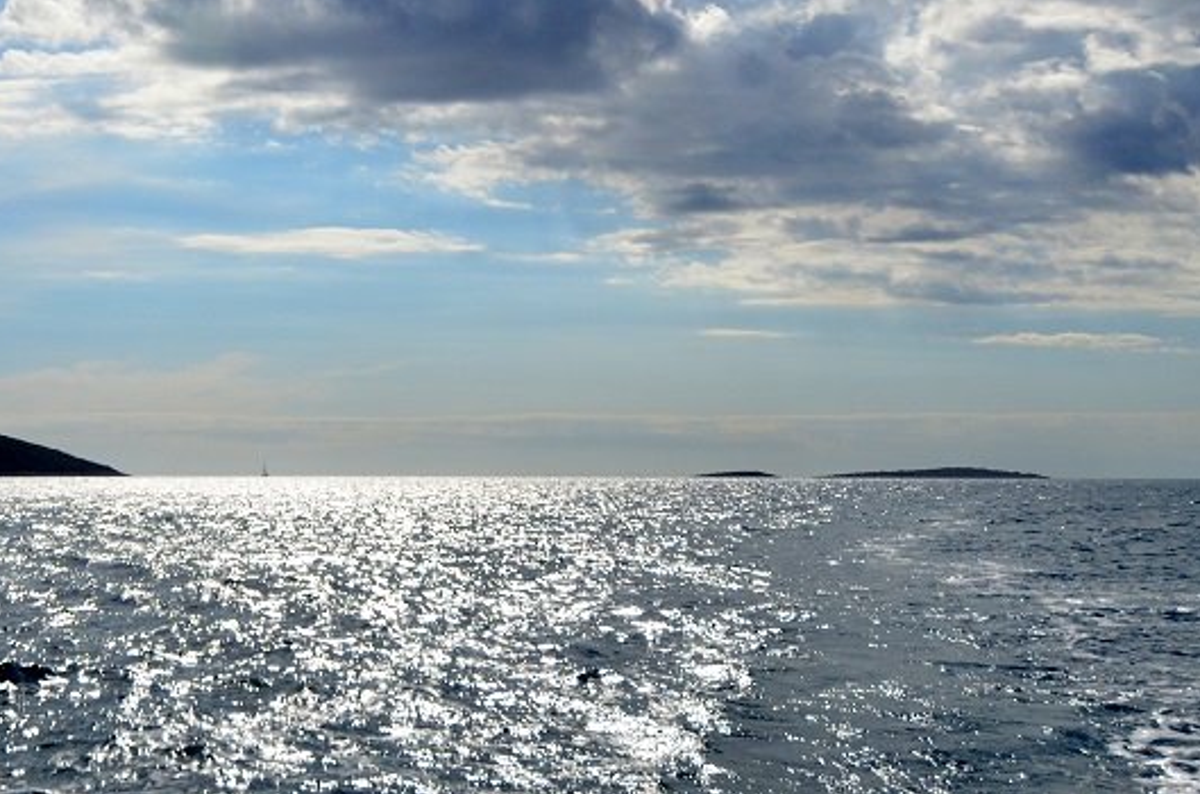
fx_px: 1696
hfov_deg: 37.0
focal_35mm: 51
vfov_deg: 26.0
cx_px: 169
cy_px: 203
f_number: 5.6
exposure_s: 1/6400
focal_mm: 18
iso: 400
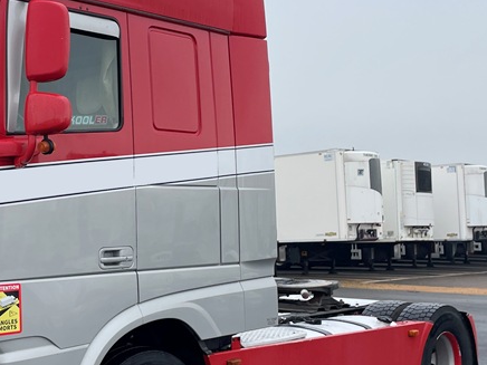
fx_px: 858
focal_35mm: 61
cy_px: 194
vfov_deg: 24.0
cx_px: 104
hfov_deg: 31.0
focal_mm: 4.2
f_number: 1.6
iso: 32
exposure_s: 1/456
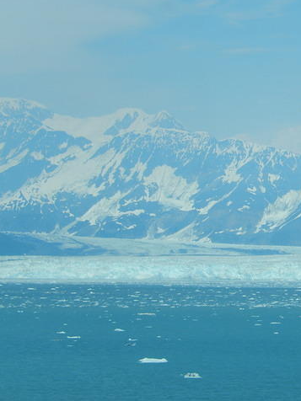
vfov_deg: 11.0
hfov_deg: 8.2
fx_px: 2087
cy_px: 200
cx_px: 256
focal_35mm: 180
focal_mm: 24.1
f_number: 5.6
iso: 125
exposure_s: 1/320
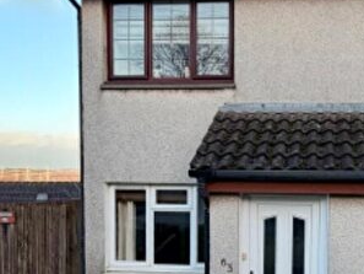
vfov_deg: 42.3
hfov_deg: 53.0
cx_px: 271
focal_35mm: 33
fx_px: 347
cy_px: 187
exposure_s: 1/424
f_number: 2.2
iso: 64
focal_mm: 2.22
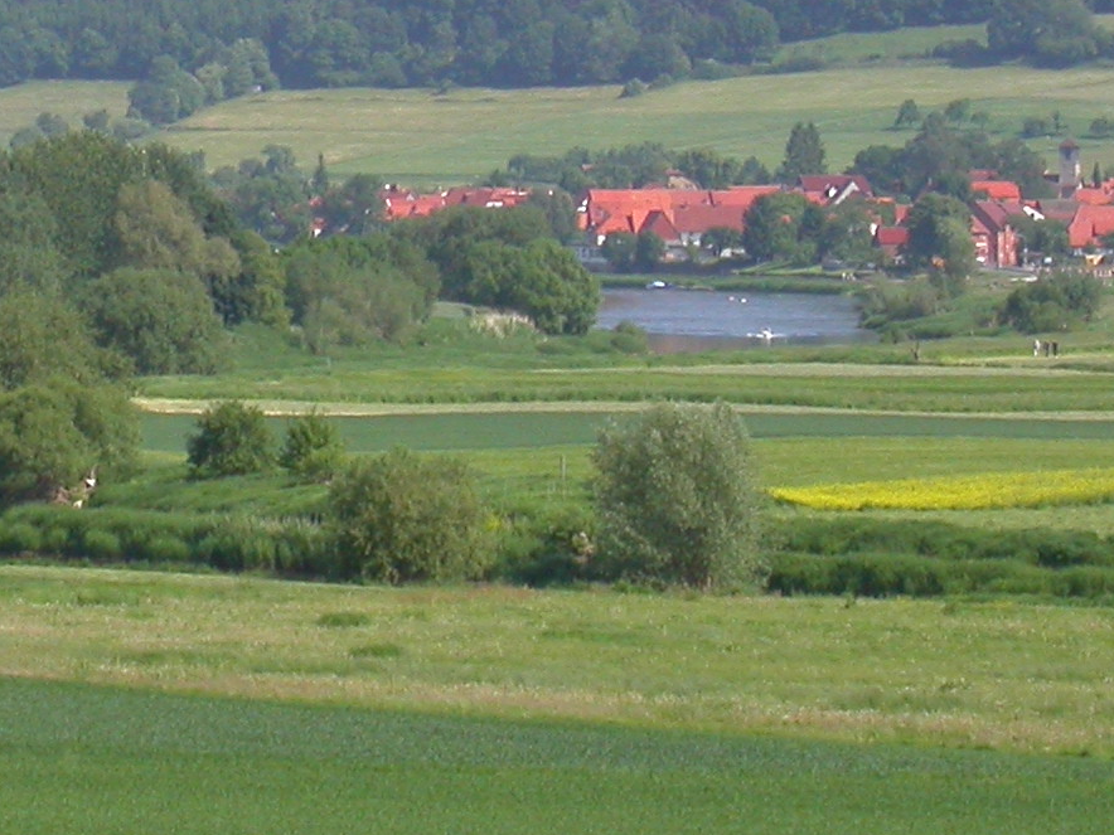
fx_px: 12744
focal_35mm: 396
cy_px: -33
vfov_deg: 3.8
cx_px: -3
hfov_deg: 5.0
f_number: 8.2
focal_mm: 32
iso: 100
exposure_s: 1/230
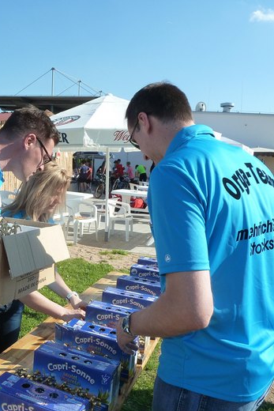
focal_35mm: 35
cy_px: 206
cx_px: 38
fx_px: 399
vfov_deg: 54.4
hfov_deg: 36.0
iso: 125
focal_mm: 4.1
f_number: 4
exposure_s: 1/400
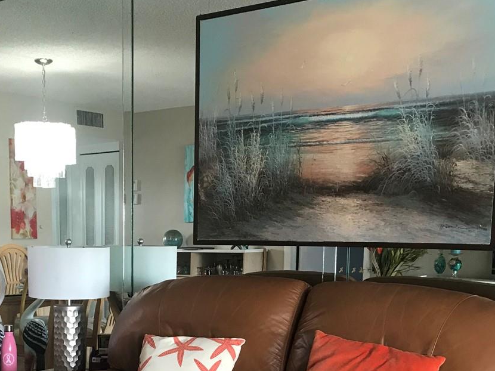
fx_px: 772
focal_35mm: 54
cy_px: 344
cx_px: 146
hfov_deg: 35.0
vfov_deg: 26.0
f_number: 1.8
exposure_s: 1/15
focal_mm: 3.99
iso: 40
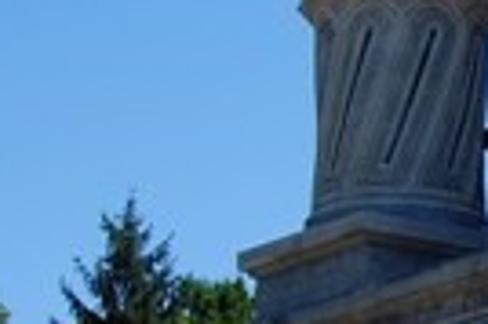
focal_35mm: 206
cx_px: 827
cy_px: 342
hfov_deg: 9.6
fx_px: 2789
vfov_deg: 6.6
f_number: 9
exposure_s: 1/320
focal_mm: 23
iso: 200
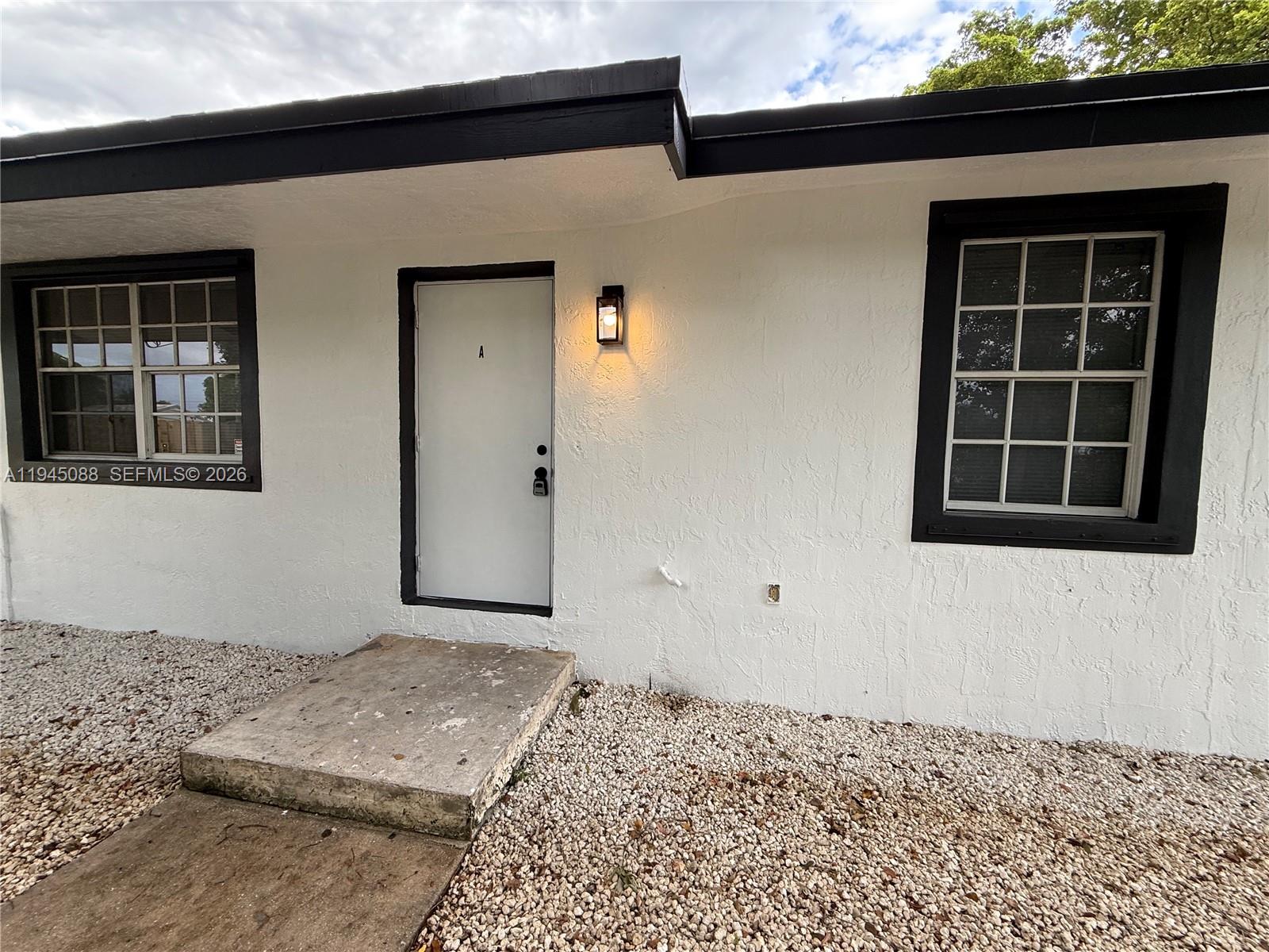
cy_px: 476
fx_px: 513
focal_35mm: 14
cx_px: 634
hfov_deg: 102.1
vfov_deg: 85.7
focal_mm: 2.22
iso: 64
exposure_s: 1/99
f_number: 2.2
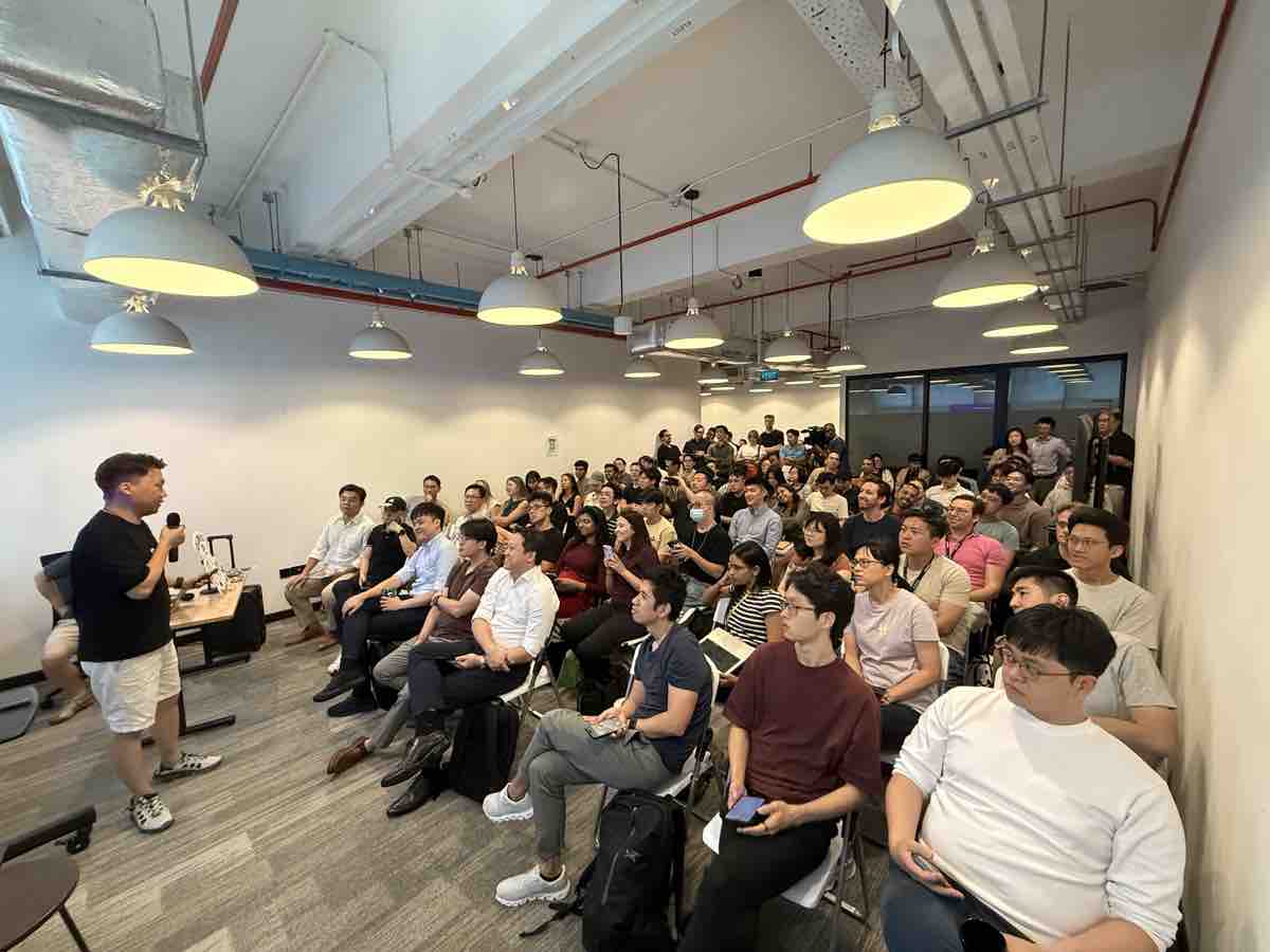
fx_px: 514
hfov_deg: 102.1
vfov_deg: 85.7
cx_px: 635
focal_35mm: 14
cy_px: 476
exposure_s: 1/100
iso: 640
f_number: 2.2
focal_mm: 2.22
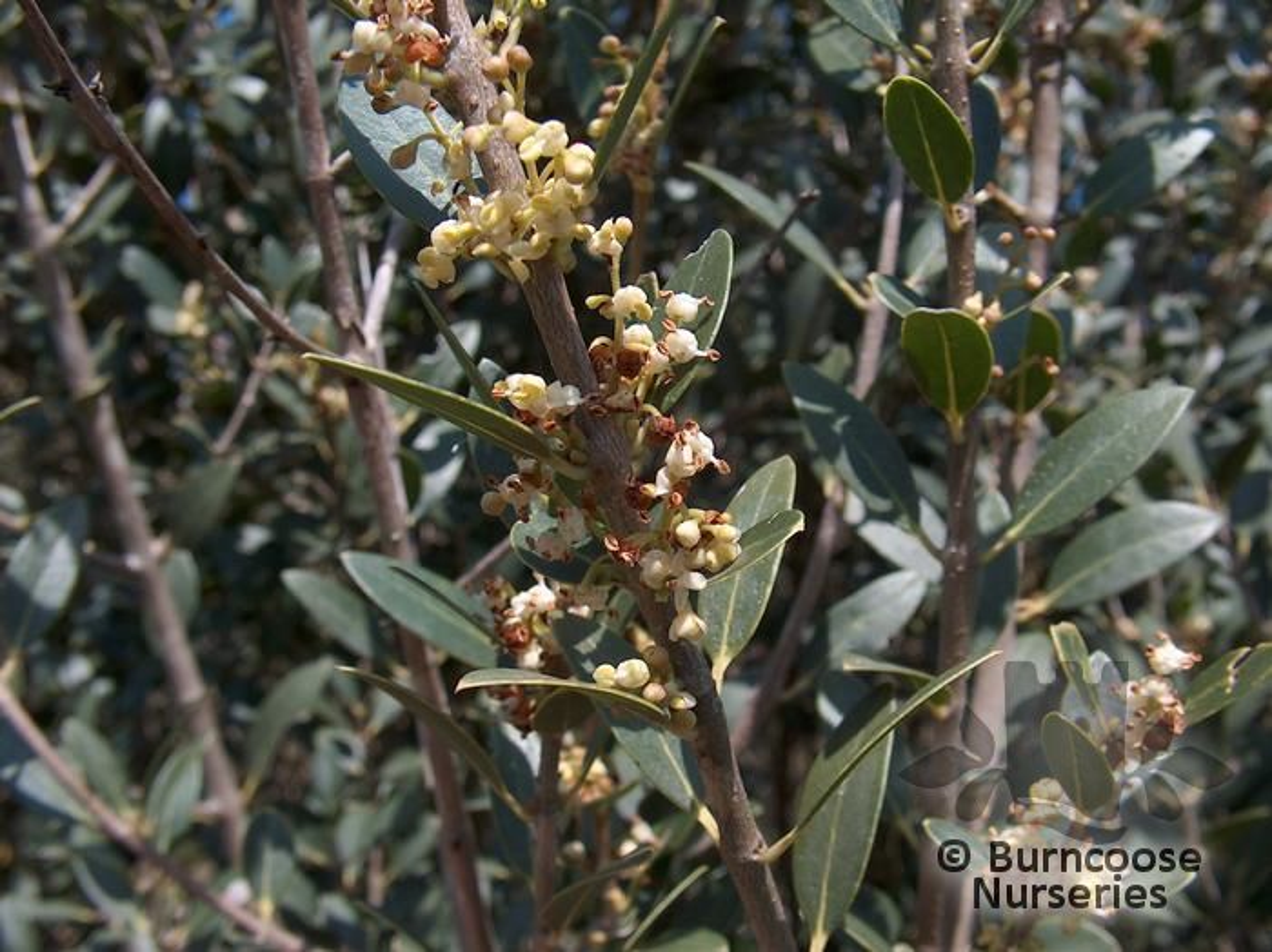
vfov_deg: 38.6
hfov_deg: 50.2
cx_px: 636
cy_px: 476
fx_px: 1359
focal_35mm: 37
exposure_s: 1/412
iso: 100
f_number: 4.8
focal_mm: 7.6
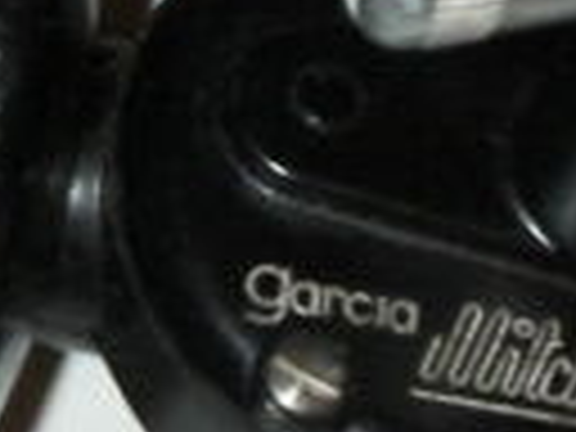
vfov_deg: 10.4
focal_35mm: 142
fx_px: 2363
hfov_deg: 13.9
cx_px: 189
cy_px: 135
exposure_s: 1/30
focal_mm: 6.3
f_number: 5.6
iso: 200
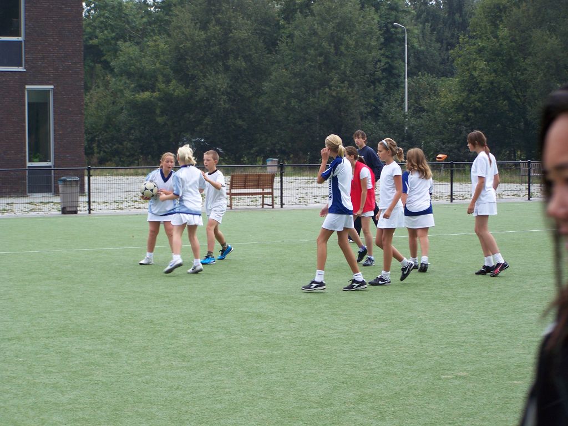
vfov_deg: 14.8
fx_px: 1641
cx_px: 284
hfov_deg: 19.6
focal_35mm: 100
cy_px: 213
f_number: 3.2
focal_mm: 16.6
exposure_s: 1/100
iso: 64
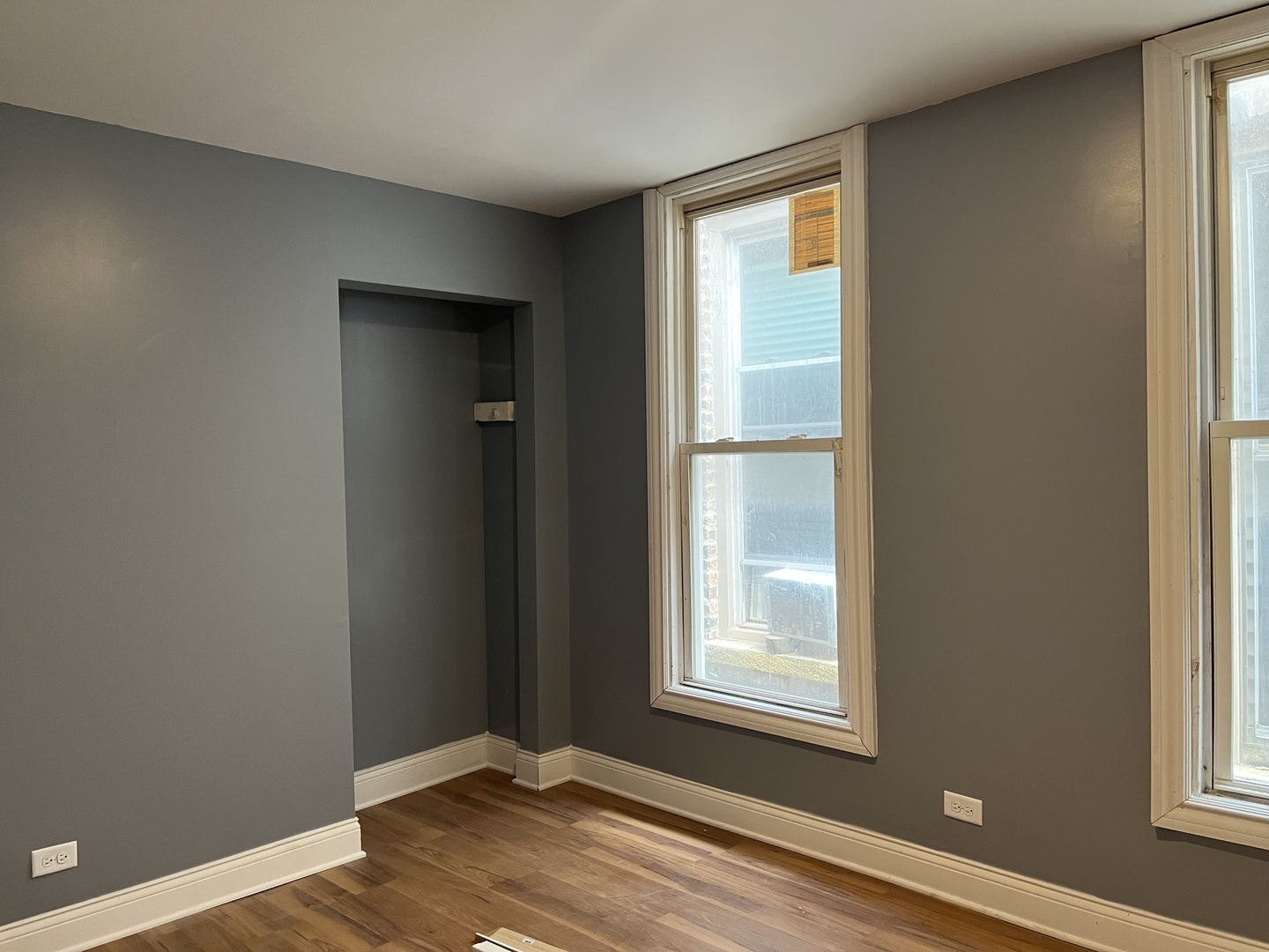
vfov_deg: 53.1
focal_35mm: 26
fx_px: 953
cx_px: 634
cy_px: 476
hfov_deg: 67.3
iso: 160
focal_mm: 5.1
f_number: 1.6
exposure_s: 1/60
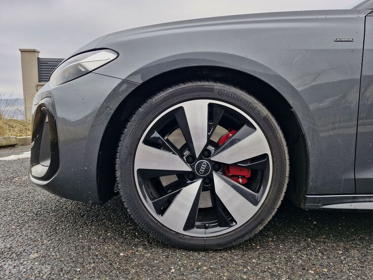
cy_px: 140
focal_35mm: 23
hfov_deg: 73.9
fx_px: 248
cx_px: 186
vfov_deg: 58.9
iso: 50
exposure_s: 1/265
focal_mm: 5.54
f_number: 1.8
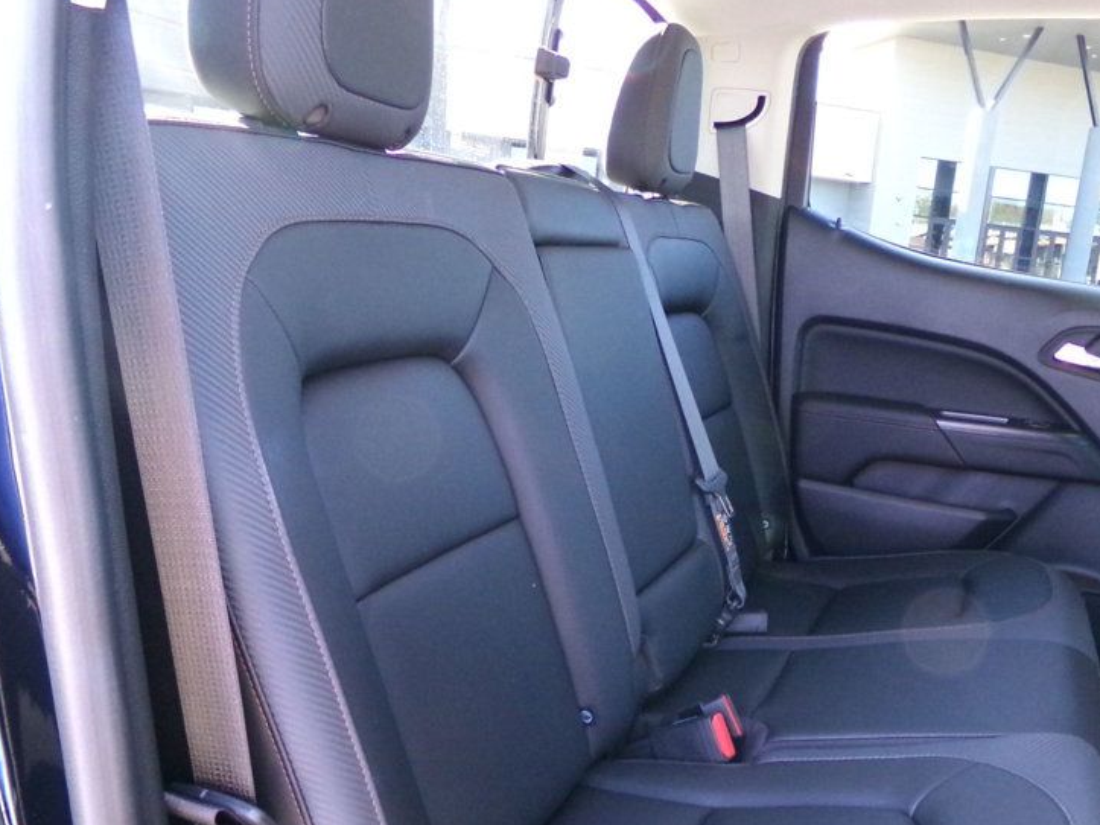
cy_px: 571
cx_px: 672
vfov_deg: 41.1
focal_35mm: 34
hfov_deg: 53.5
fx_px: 1080
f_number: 3.7
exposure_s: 1/60
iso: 800
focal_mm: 4.3
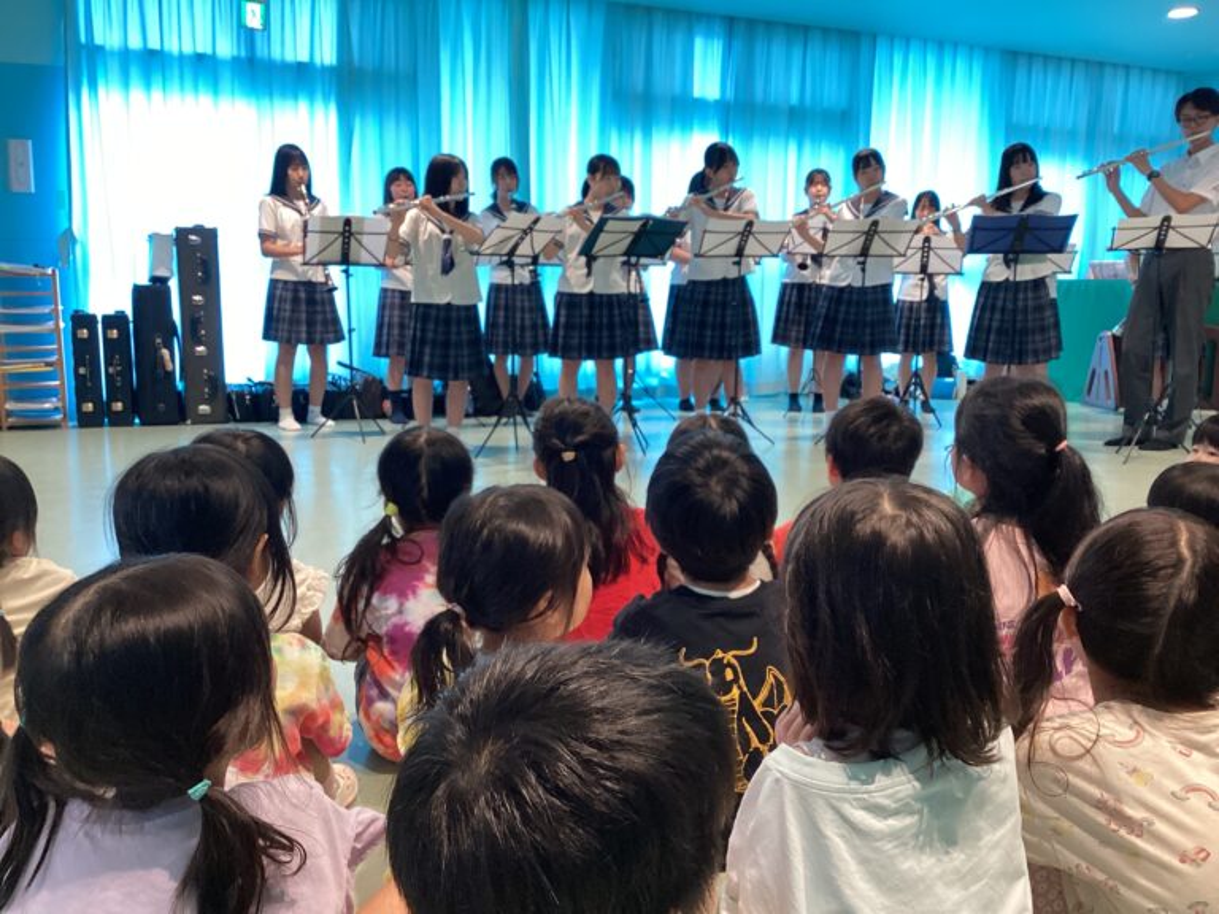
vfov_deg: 45.4
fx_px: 1092
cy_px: 457
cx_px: 610
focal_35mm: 31
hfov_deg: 58.4
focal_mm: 3.3
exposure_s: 1/50
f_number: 2.4
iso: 100
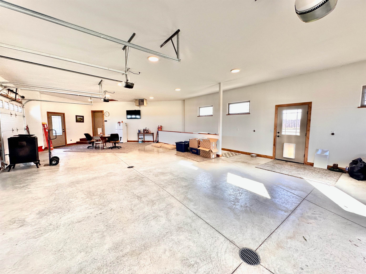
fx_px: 148
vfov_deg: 85.7
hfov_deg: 102.1
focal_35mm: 14
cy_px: 137
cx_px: 183
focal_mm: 2.22
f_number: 2.2
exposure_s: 1/120
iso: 125
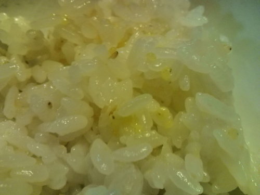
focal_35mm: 32
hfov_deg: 56.8
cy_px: 98
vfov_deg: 44.2
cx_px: 130
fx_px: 240
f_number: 2.8
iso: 108
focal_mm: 3.3
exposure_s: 1/15
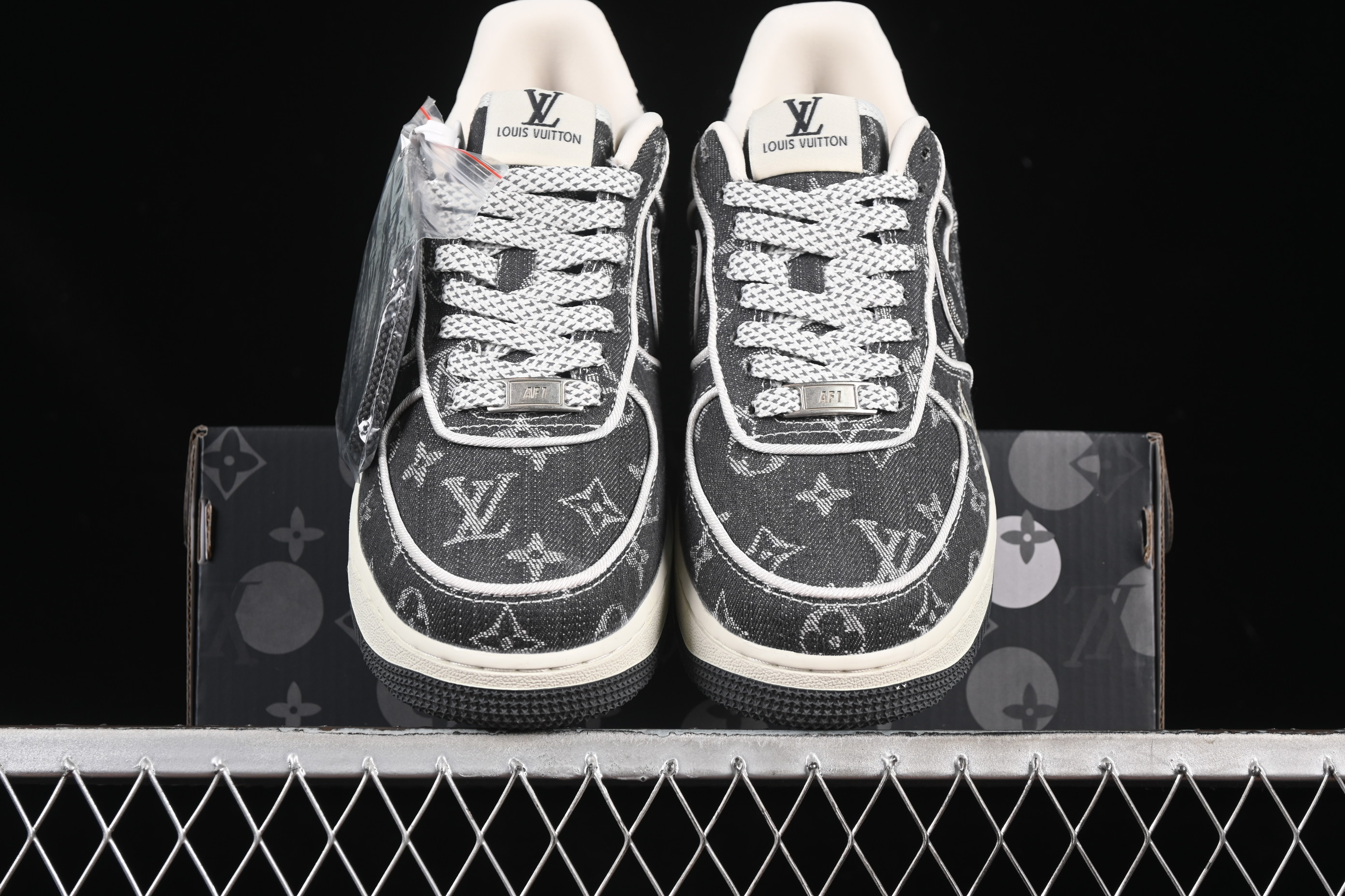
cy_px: 448
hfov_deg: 27.0
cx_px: 672
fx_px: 2802
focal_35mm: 75
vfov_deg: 18.2
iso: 160
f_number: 6.3
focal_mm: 50
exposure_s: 1/60
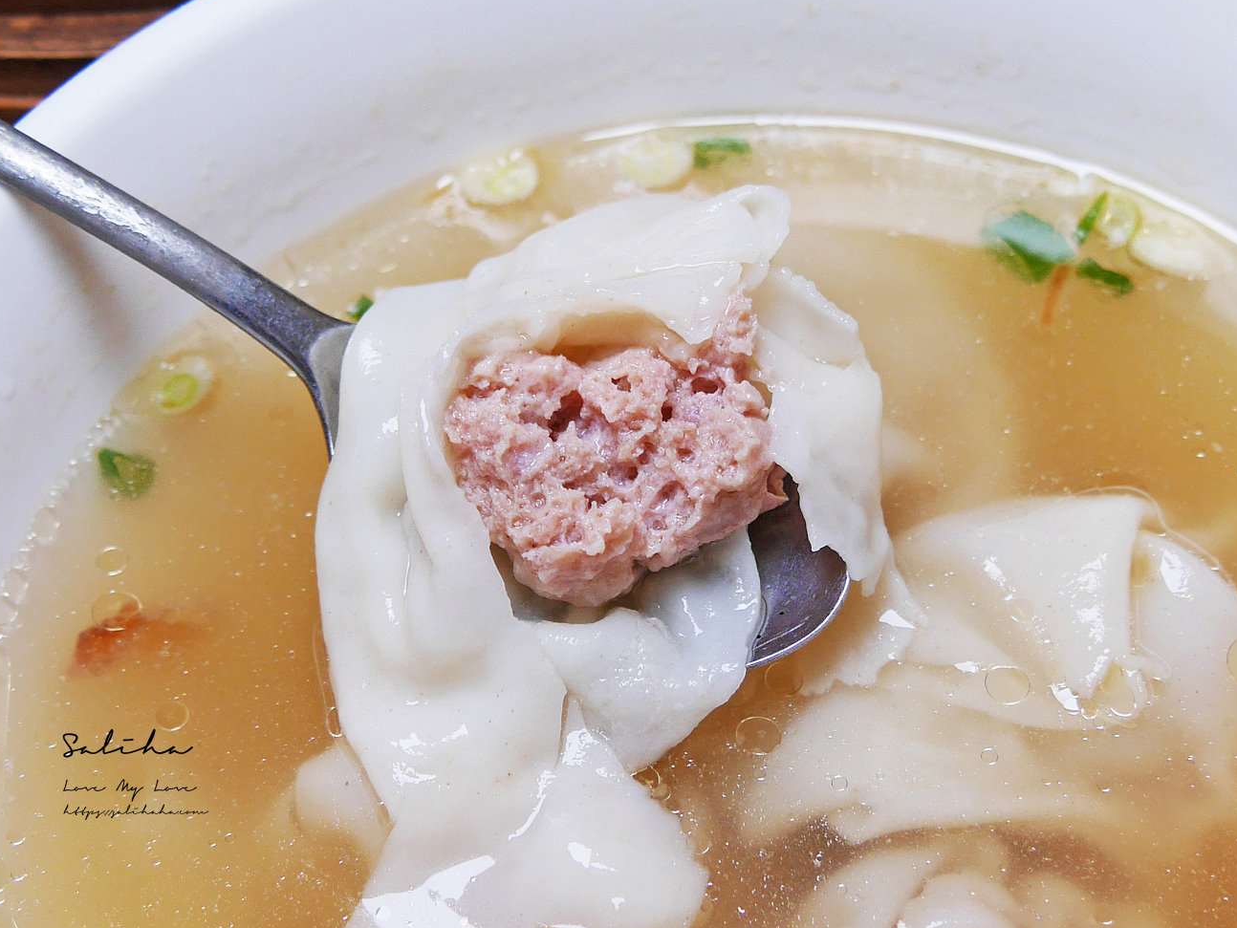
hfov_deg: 33.8
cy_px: 461
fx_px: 2037
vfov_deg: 25.7
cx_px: 617
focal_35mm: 57
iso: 200
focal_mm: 14
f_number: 3.5
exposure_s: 1/125
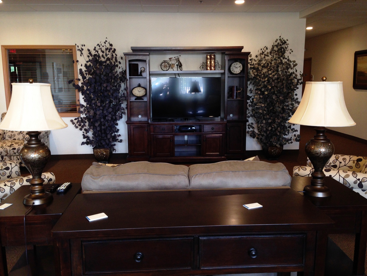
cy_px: 138
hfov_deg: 55.4
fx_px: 350
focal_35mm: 33
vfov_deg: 42.9
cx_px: 184
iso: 80
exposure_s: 1/20
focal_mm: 4.12
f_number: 2.4
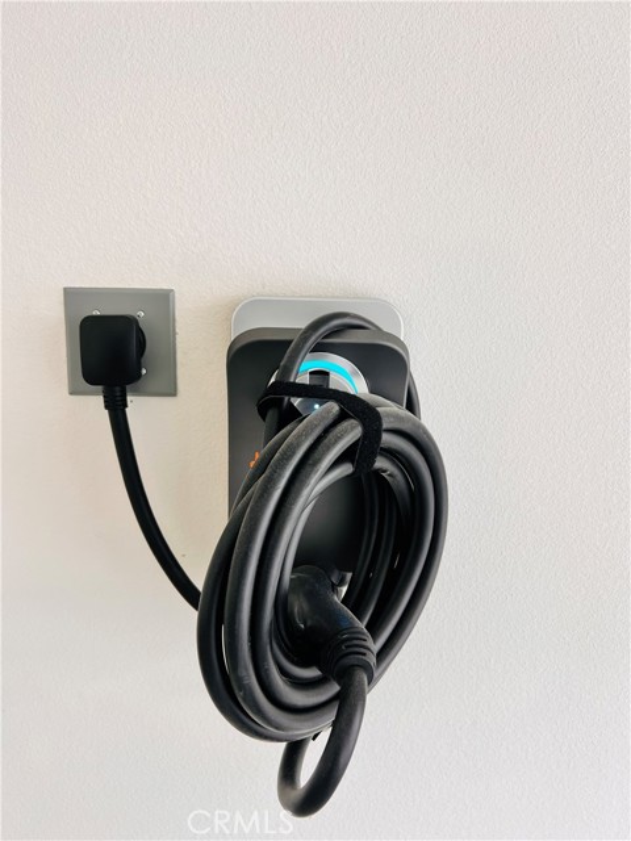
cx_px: 316
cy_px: 420
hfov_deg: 53.1
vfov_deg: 67.3
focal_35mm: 26
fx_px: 632
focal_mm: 5.7
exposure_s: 1/120
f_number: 1.5
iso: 64
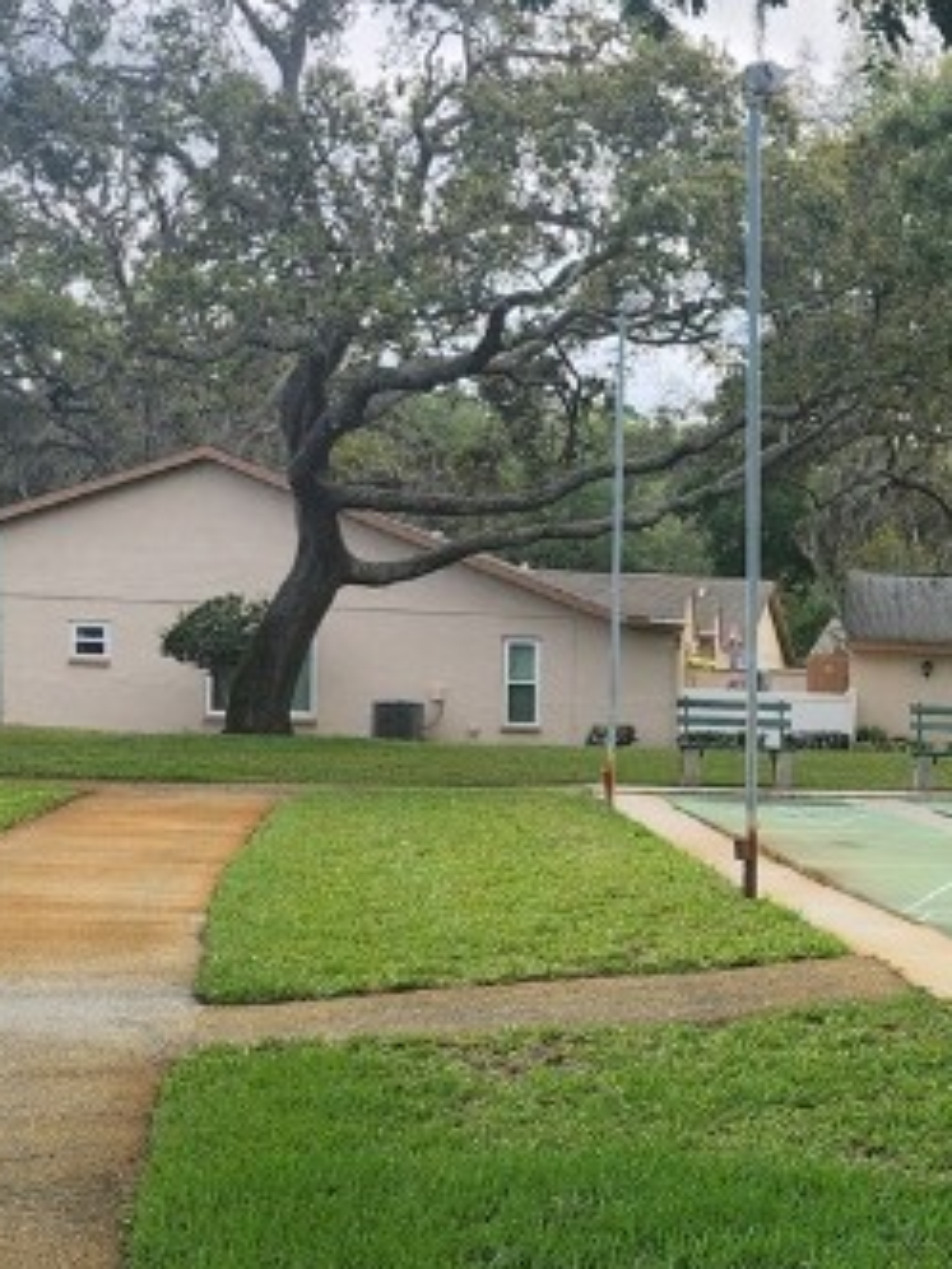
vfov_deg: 27.2
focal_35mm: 71
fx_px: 2603
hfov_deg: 19.2
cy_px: 849
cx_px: 1235
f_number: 1.8
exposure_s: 1/575
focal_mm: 5.54
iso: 25
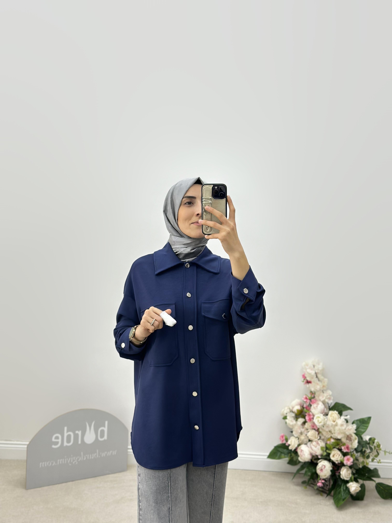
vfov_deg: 39.7
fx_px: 725
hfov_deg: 30.3
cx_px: 196
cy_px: 262
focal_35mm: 48
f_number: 1.78
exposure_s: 1/209
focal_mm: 6.86
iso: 80
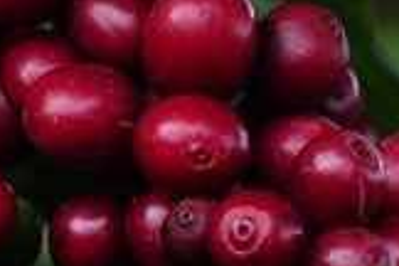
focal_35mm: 593
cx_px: 15
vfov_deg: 2.3
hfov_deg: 3.5
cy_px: 534
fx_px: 6572
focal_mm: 120
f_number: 8
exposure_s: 1/125
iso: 400
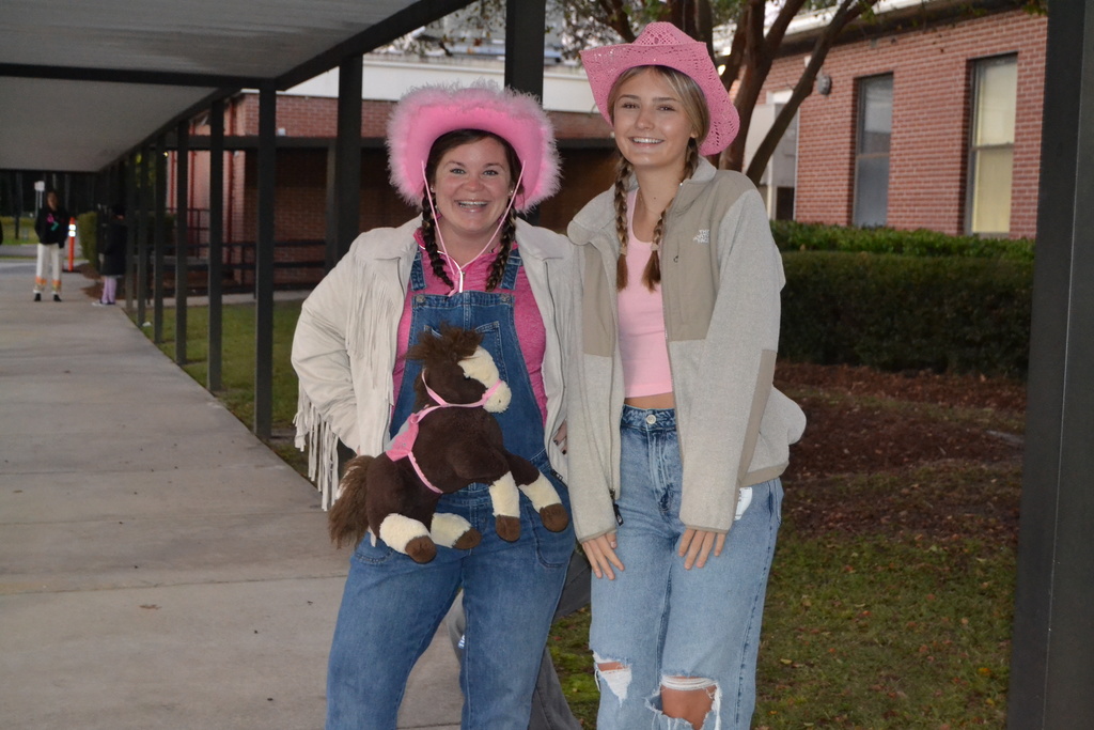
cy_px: 365
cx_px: 547
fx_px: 1732
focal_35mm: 57
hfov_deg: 35.0
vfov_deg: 23.8
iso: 3200
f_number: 4.8
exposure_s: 1/60
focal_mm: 38
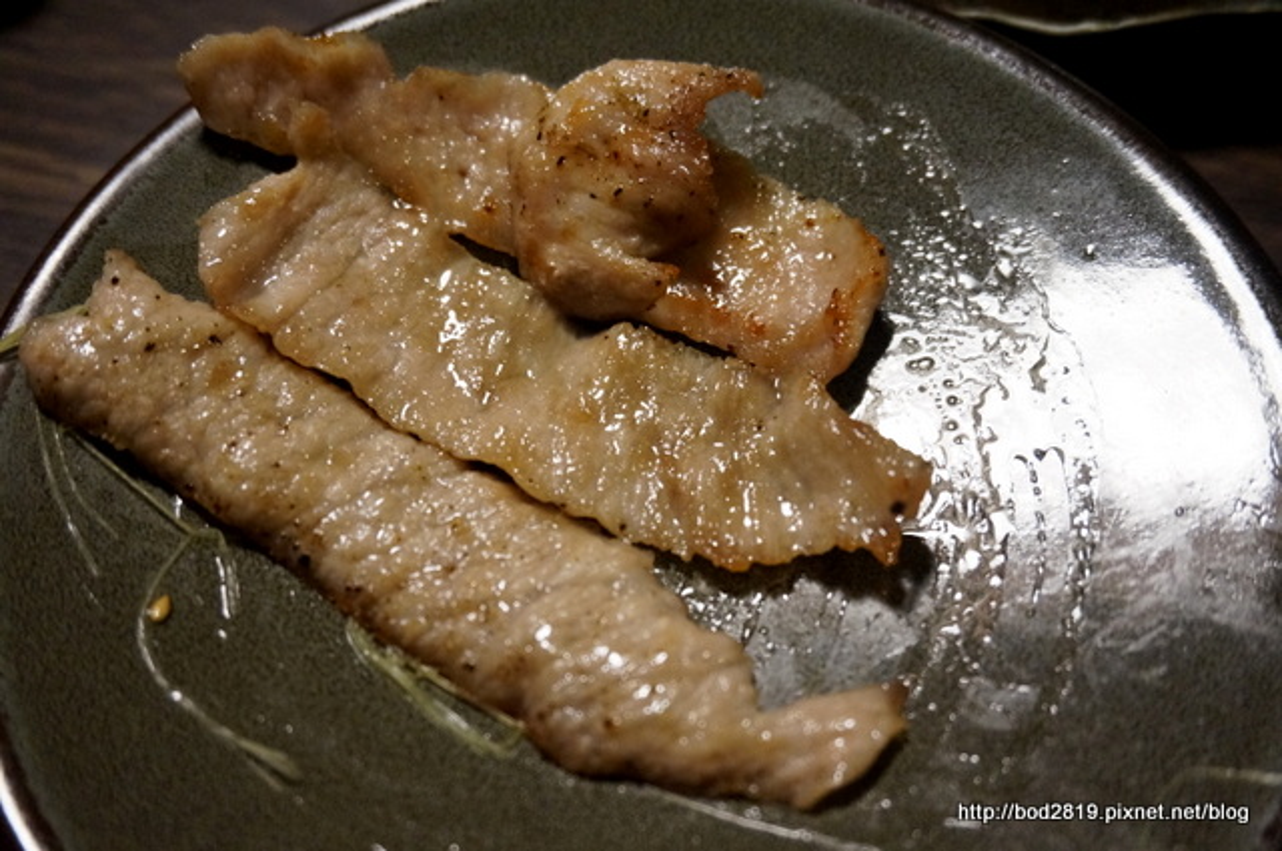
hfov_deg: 49.6
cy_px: 426
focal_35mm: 39
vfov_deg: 34.1
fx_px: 1387
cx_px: 641
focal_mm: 26
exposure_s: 1/30
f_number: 4.5
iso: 3200
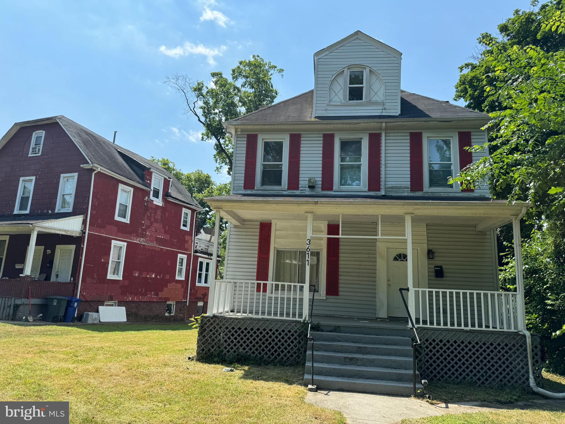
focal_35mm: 24
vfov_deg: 56.8
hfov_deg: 71.6
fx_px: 392
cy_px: 212
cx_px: 282
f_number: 1.78
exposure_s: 1/2604
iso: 80
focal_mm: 6.76
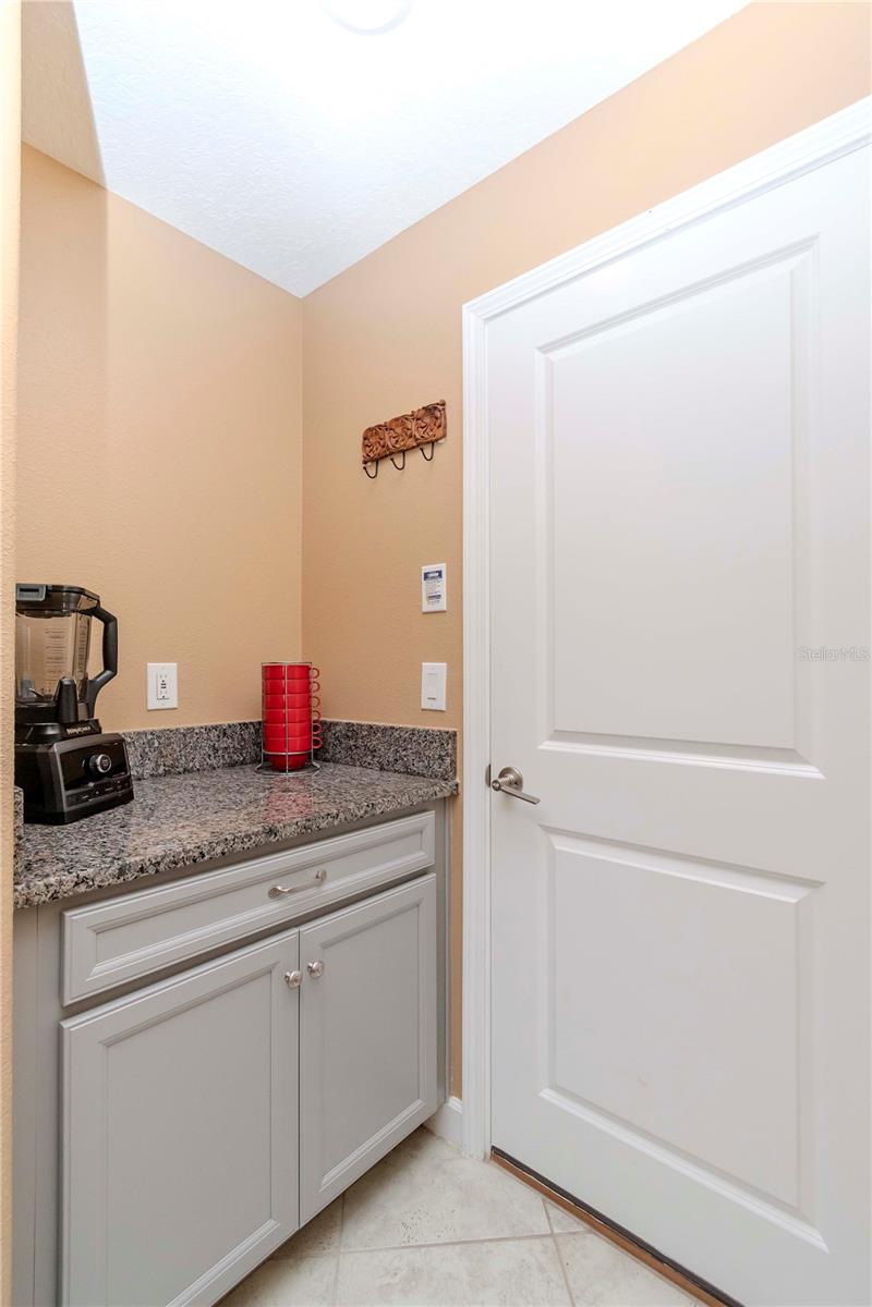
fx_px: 545
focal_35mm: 15
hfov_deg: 77.3
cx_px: 436
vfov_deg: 100.4
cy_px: 654
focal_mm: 10
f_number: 8
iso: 500
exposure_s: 1/200
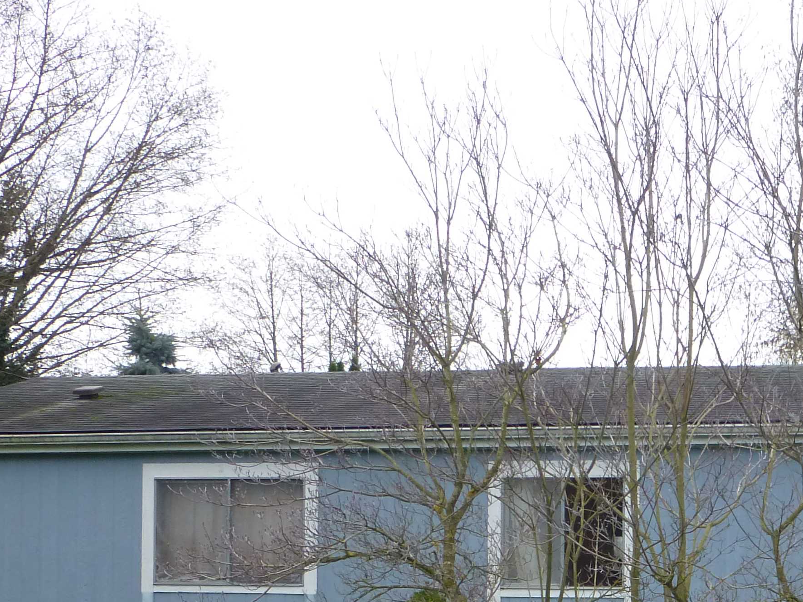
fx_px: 2320
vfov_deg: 14.5
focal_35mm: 100
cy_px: 621
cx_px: 737
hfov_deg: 19.3
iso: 125
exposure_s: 1/60
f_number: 3.9
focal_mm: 7.4
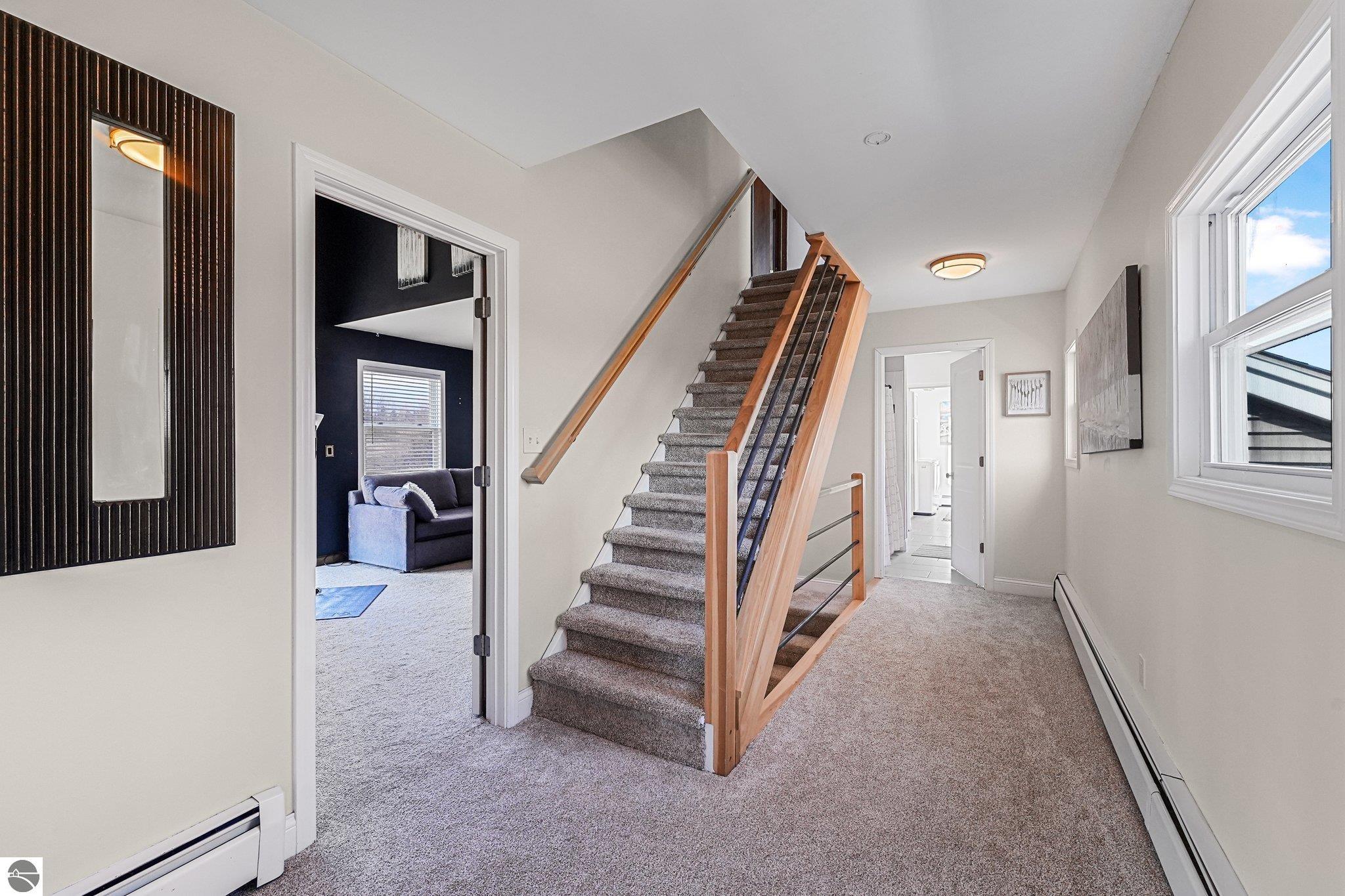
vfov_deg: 81.2
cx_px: 672
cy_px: 448
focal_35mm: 14
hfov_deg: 104.3
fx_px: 523
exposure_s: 1/30
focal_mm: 14
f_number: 10
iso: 2000
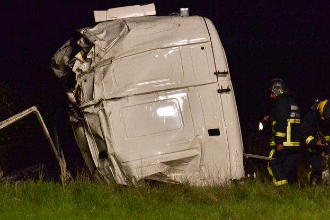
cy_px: 83
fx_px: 2016
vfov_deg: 6.2
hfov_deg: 9.4
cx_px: 214
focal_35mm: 220
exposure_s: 1/40
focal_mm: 98
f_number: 3.5
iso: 800
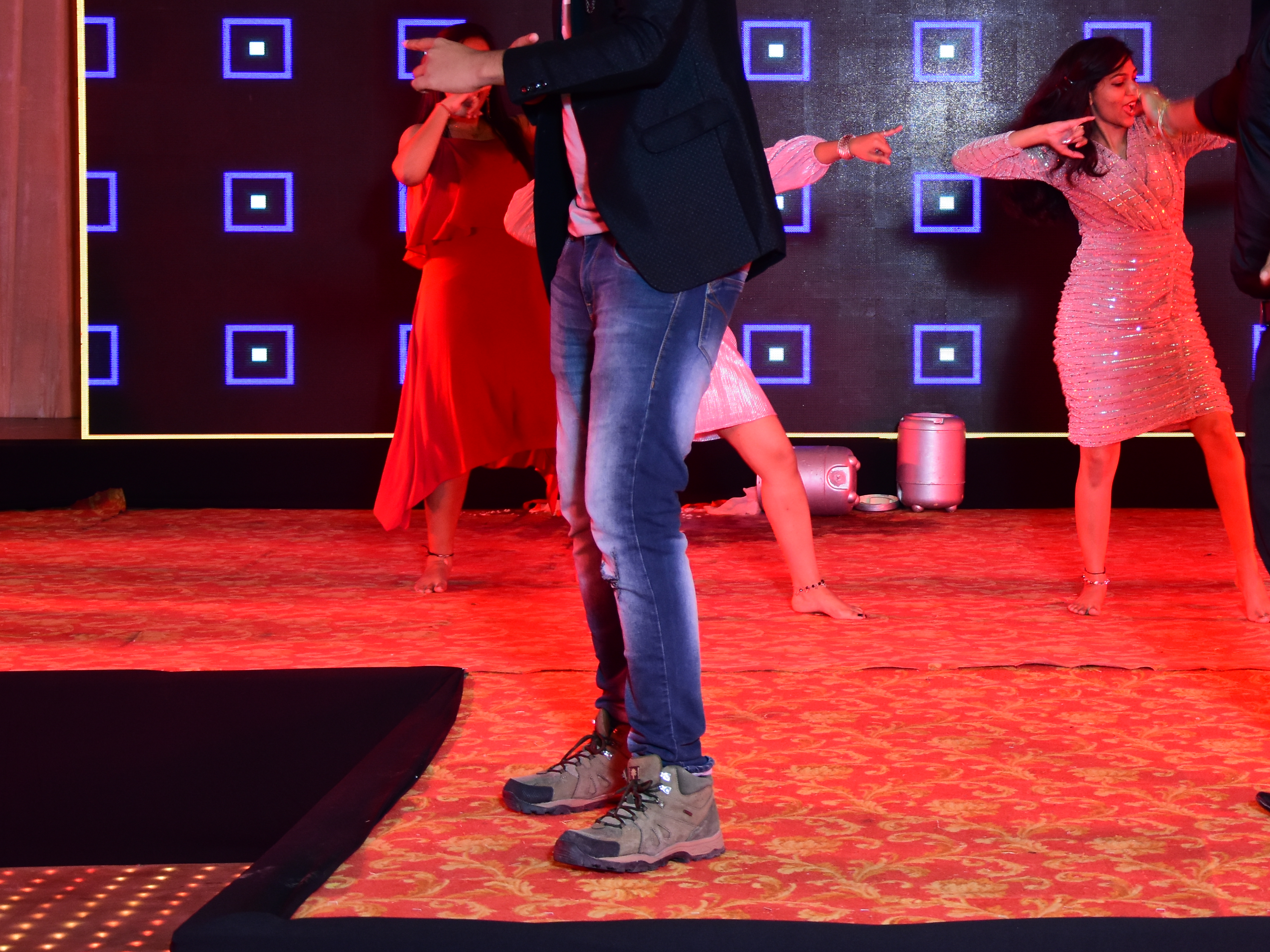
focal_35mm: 83
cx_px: 960
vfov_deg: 17.7
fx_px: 3045
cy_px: 273
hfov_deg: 23.3
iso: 800
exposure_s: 1/125
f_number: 4.2
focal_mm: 32
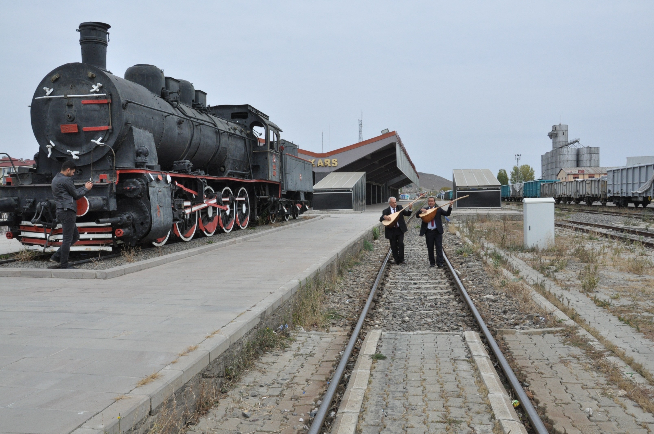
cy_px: 217
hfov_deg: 59.6
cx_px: 327
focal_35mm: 32
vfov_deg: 41.6
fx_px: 572
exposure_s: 1/640
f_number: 13
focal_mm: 21
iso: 800
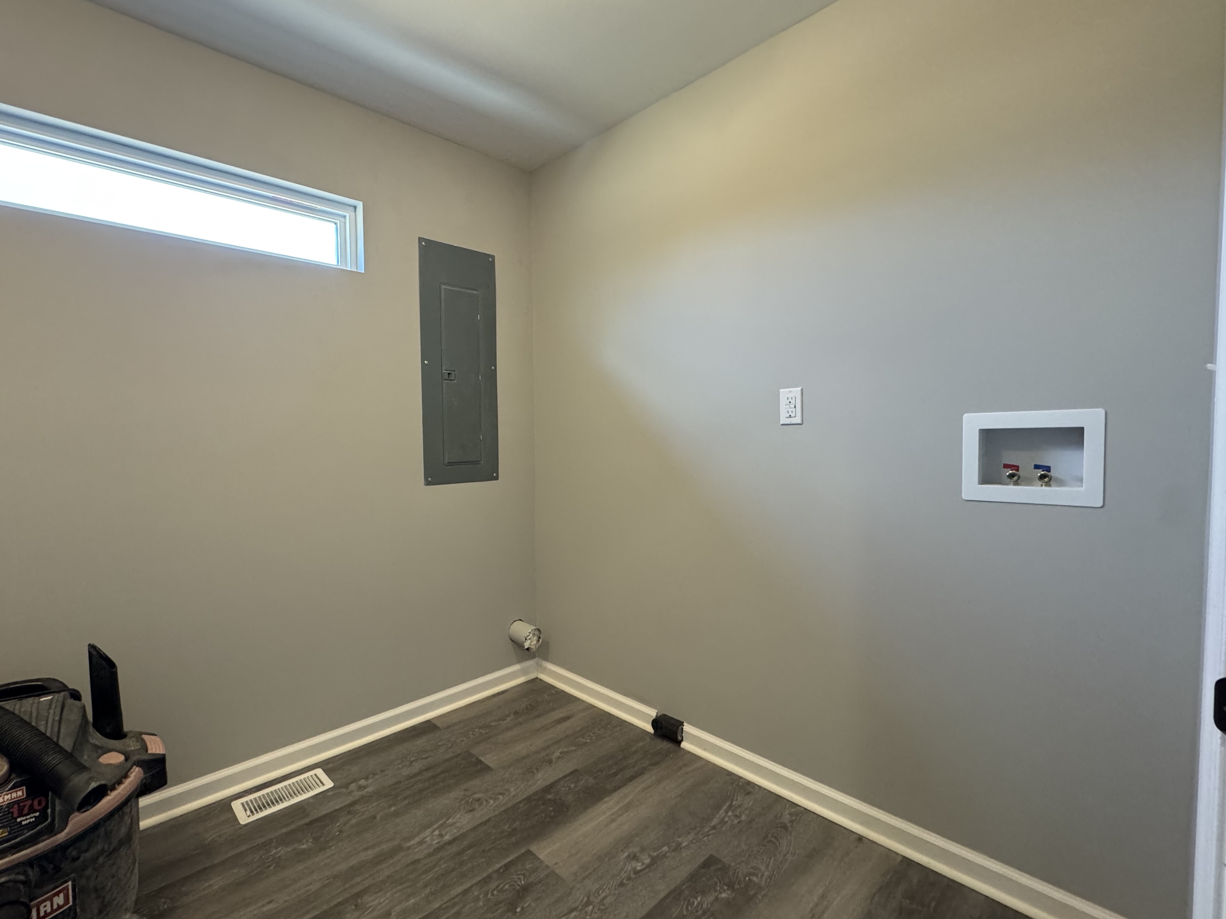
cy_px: 465
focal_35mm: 16
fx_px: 567
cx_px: 534
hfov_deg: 94.0
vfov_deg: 78.1
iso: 320
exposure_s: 1/120
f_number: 2.2
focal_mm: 2.22
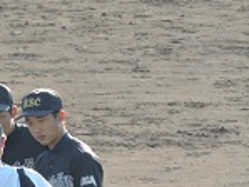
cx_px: -120
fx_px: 11338
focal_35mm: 1575
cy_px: 211
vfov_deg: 0.9
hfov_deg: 1.3
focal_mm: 83.8
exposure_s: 1/250
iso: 200
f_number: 4.9
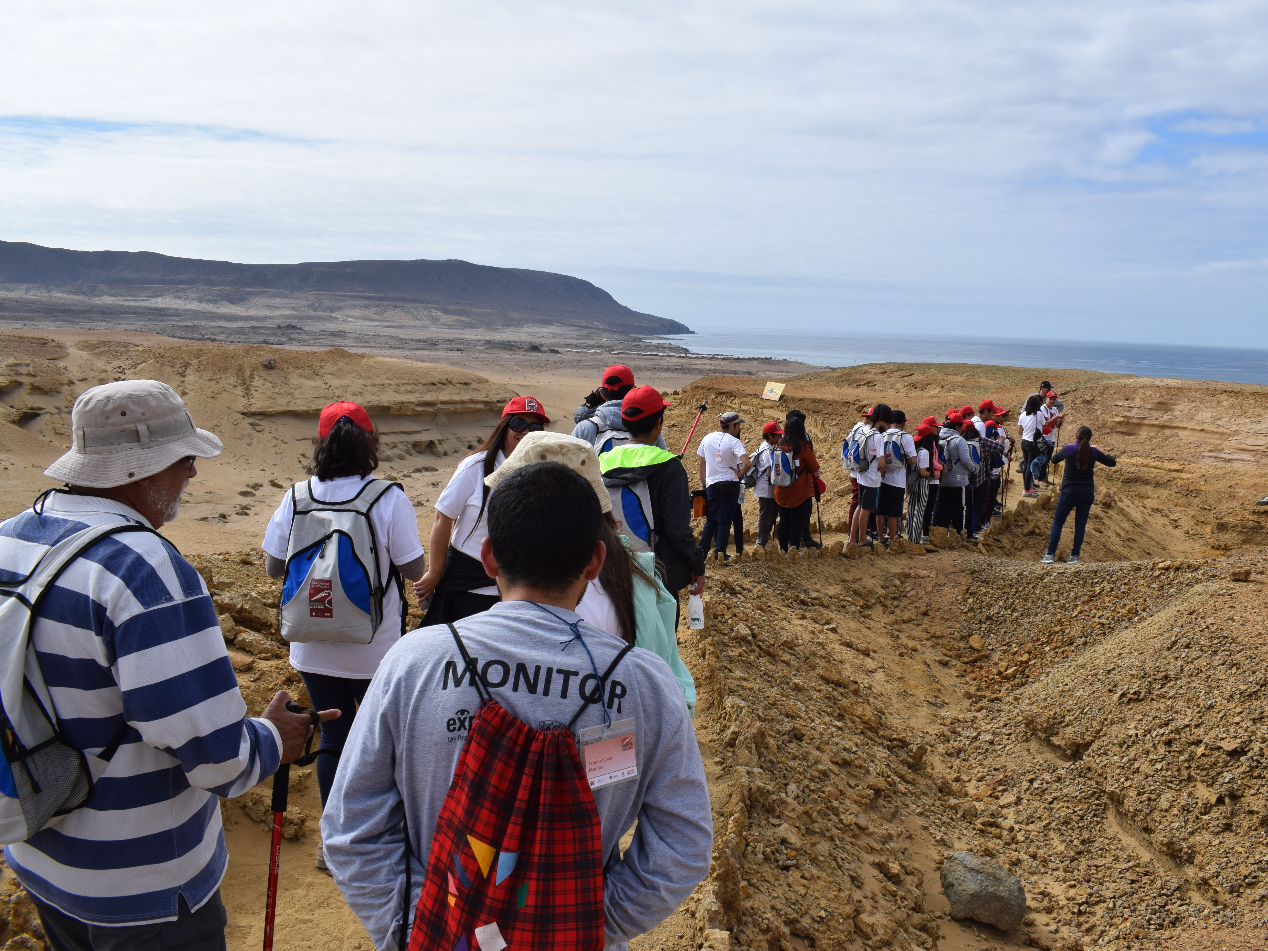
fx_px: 1099
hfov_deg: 59.7
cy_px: 488
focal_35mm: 30
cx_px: 719
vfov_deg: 46.8
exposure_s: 1/500
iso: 200
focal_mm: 18
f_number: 11
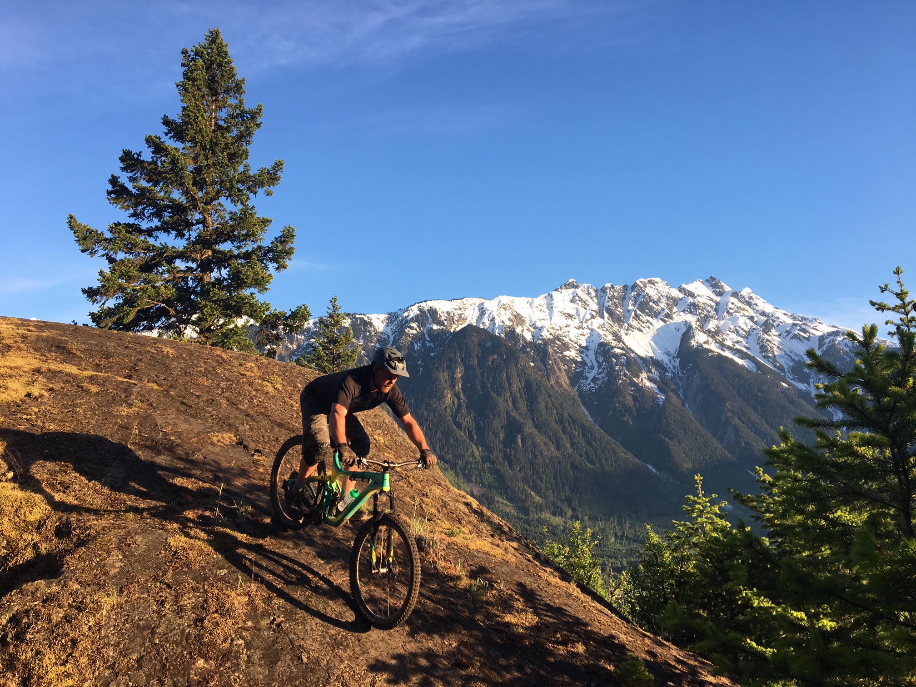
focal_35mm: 29
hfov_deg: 61.7
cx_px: 458
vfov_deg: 48.2
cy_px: 344
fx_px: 767
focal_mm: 4.15
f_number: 2.2
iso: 25
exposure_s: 1/425
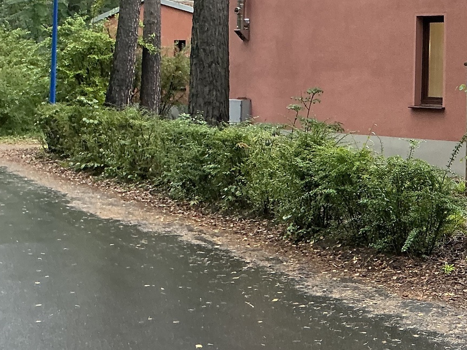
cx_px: 544
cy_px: 40
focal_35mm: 66
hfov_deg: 26.5
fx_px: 891
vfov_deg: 21.8
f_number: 1.8
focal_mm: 3
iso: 64
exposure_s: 1/104
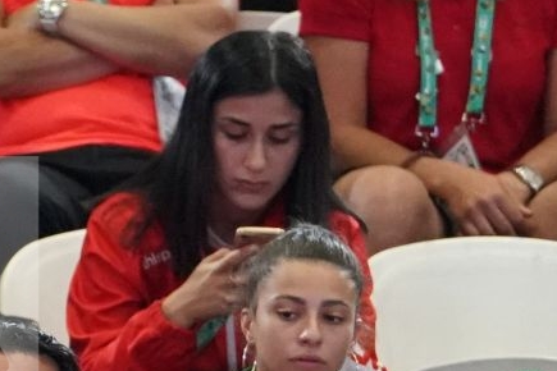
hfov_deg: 1.7
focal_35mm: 1241
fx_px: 19200
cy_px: 725
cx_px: -81
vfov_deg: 1.1
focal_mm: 200
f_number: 2.8
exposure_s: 1/1000
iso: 6400
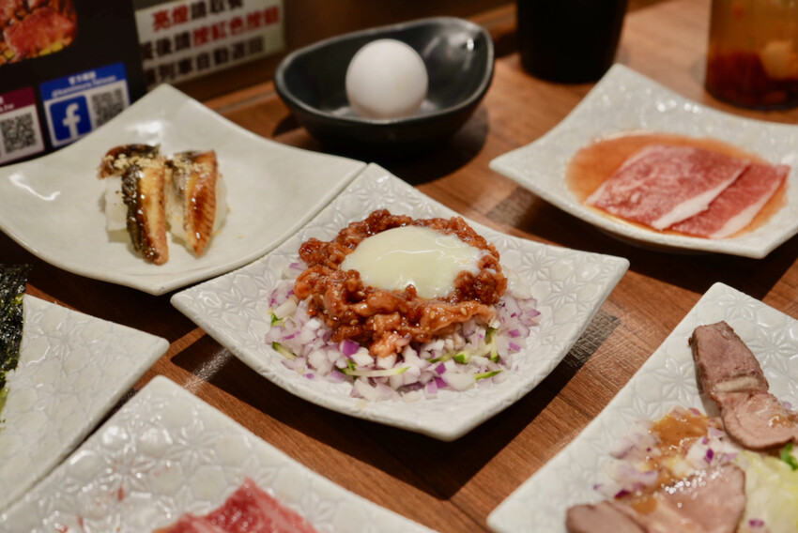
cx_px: 399
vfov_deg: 28.1
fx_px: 1065
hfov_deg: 41.1
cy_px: 266
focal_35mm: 48
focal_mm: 48
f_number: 4.5
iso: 320
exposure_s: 1/50
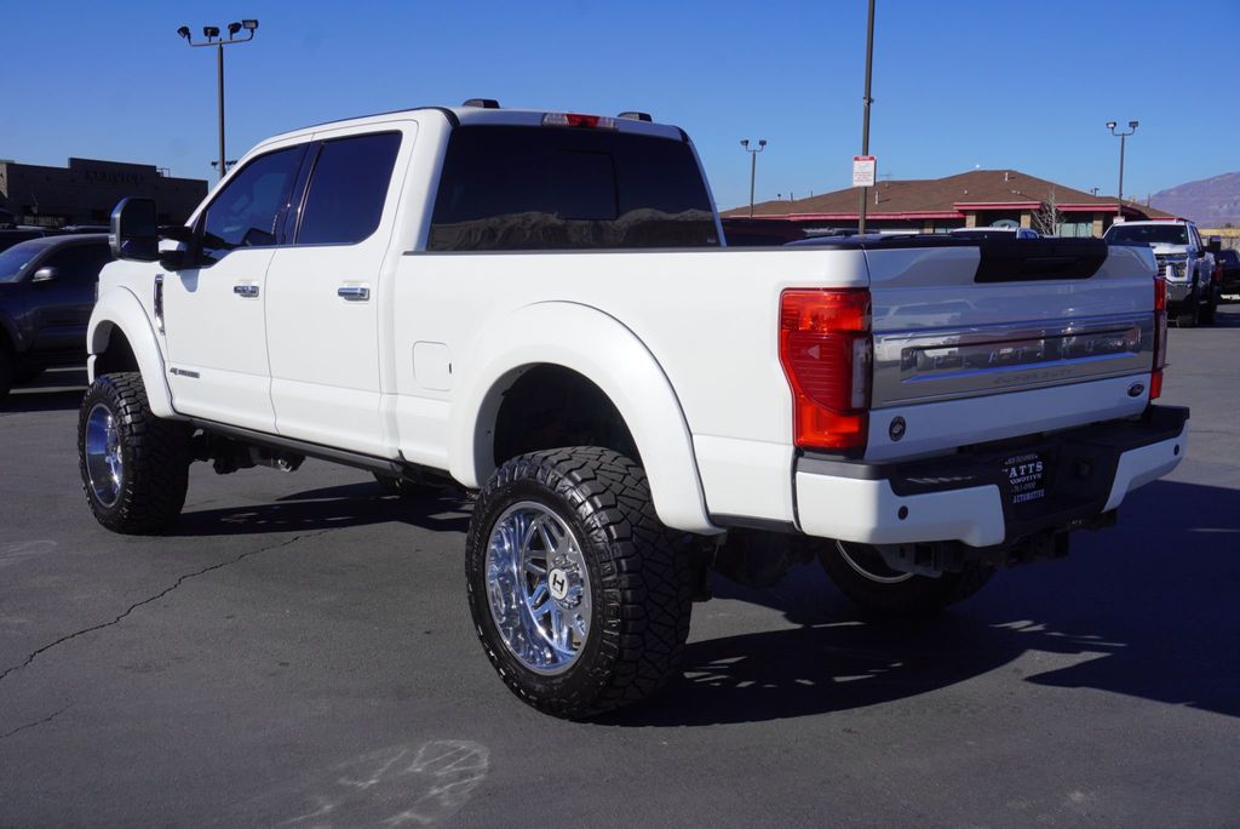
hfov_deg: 51.3
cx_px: 620
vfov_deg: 35.5
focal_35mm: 38
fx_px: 1292
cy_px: 414
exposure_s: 1/250
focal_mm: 25
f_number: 11
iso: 100
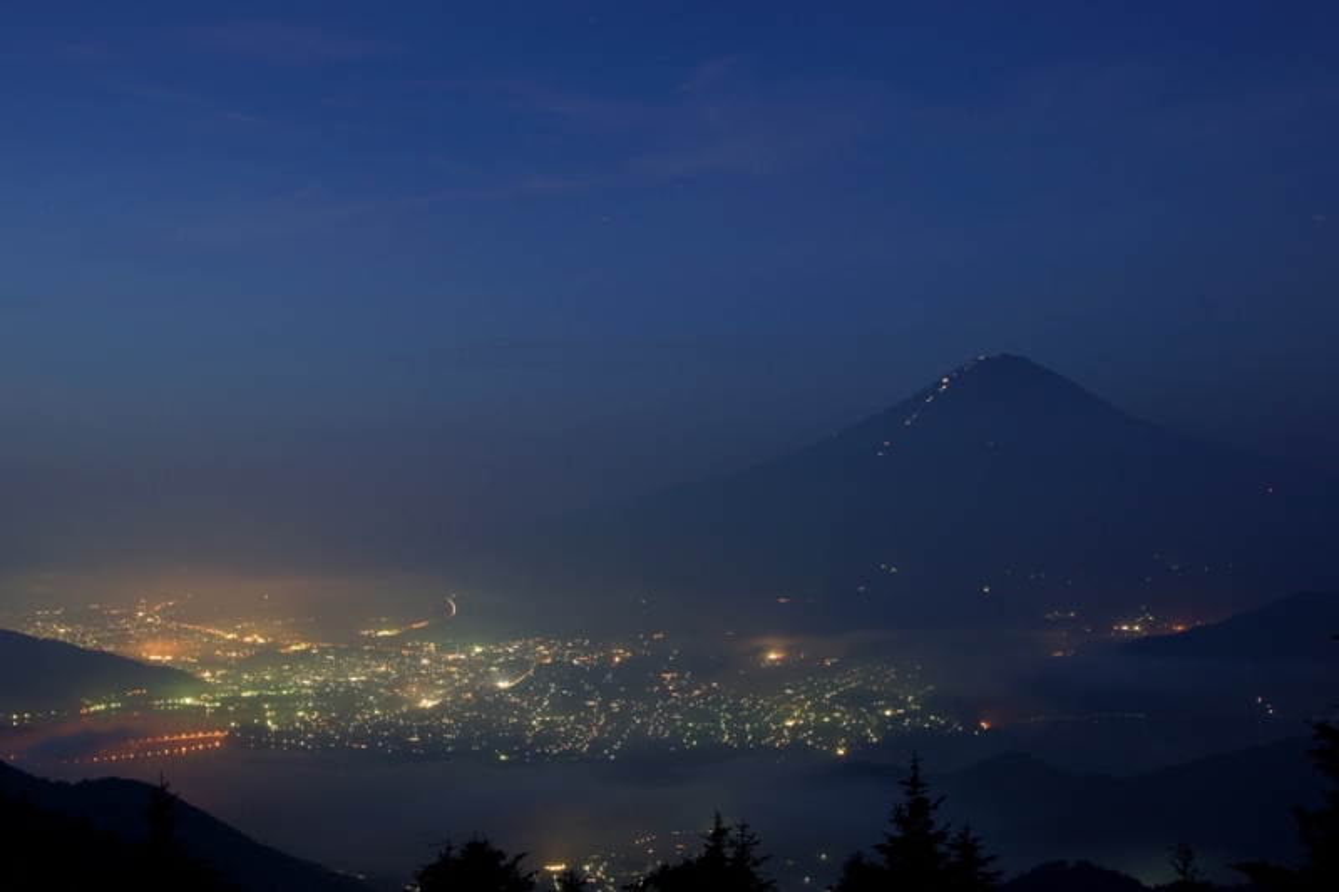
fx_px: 1339
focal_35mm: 36
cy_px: 446
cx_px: 670
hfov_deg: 53.1
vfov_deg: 36.9
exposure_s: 120
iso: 200
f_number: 8
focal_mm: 24
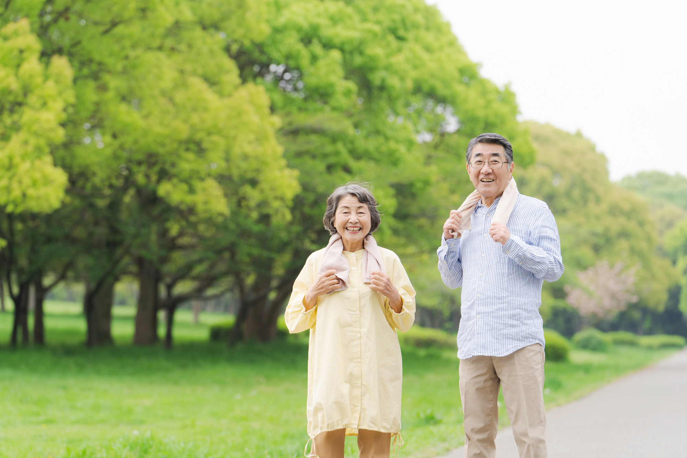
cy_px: 229
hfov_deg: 16.1
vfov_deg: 10.8
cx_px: 344
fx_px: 2423
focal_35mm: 127
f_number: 4
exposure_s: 1/400
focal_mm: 127
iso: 400
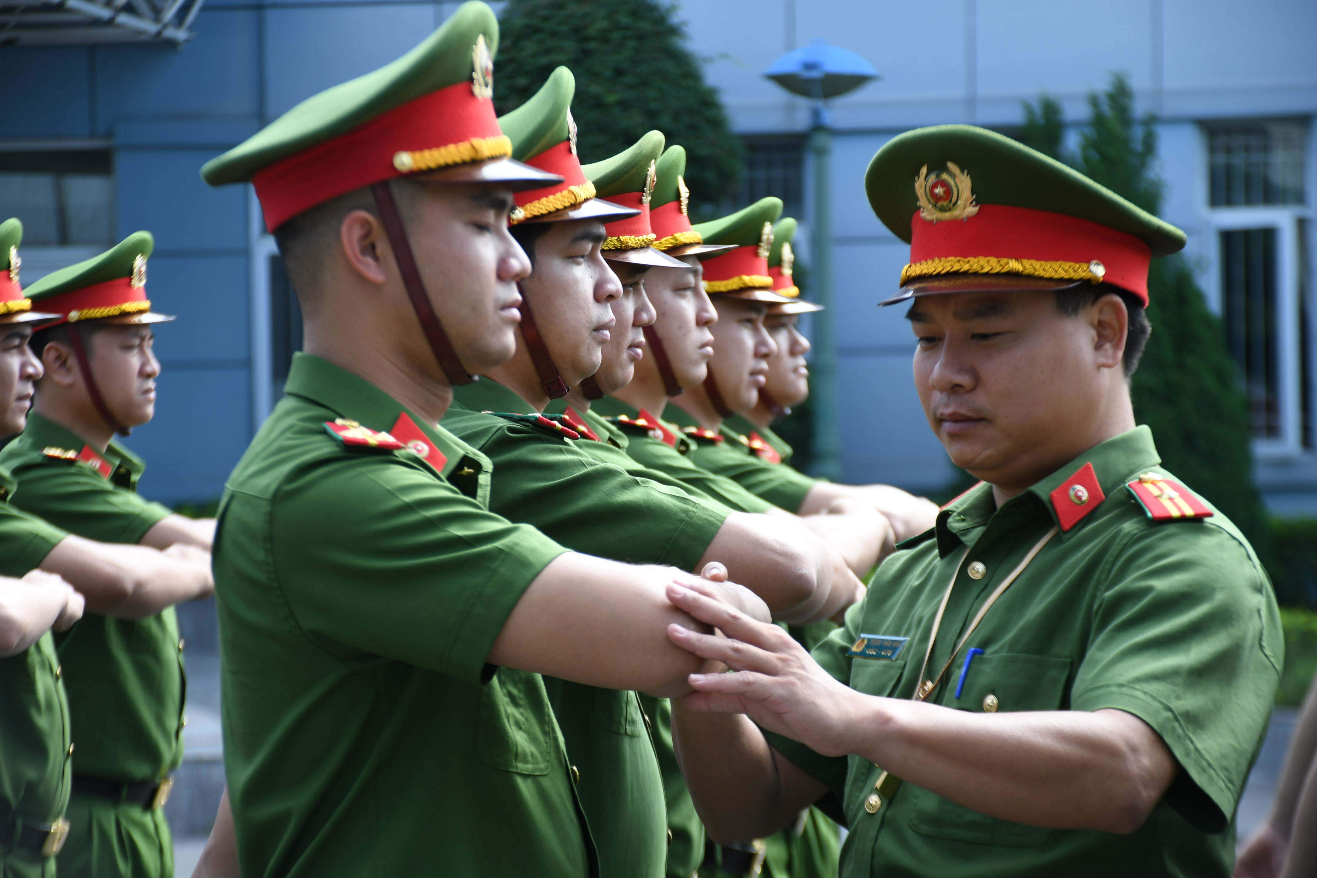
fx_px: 5487
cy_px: 439
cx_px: 658
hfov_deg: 13.7
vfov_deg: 9.1
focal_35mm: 150
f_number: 5.6
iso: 160
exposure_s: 1/200
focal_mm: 100
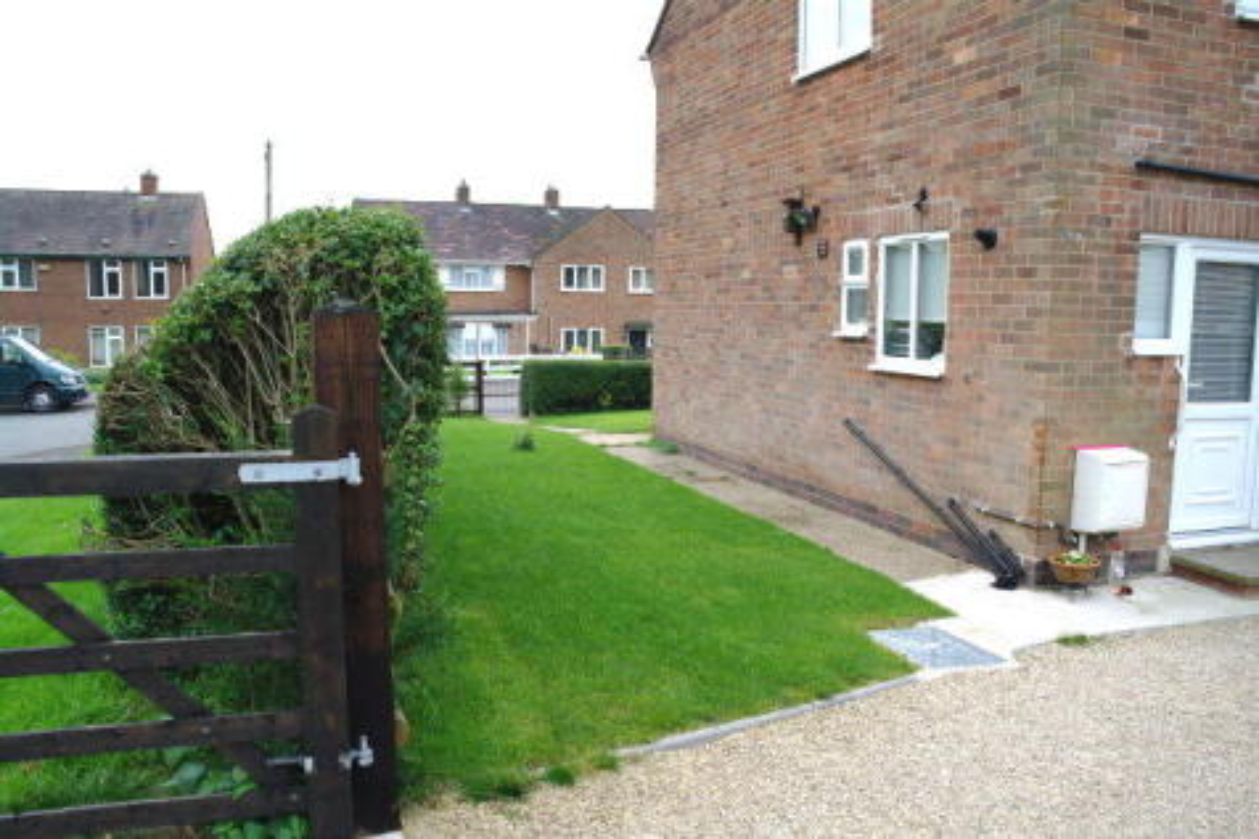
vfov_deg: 47.9
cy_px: 420
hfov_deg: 67.4
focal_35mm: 27
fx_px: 944
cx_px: 630
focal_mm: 18
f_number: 7.1
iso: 100
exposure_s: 1/50
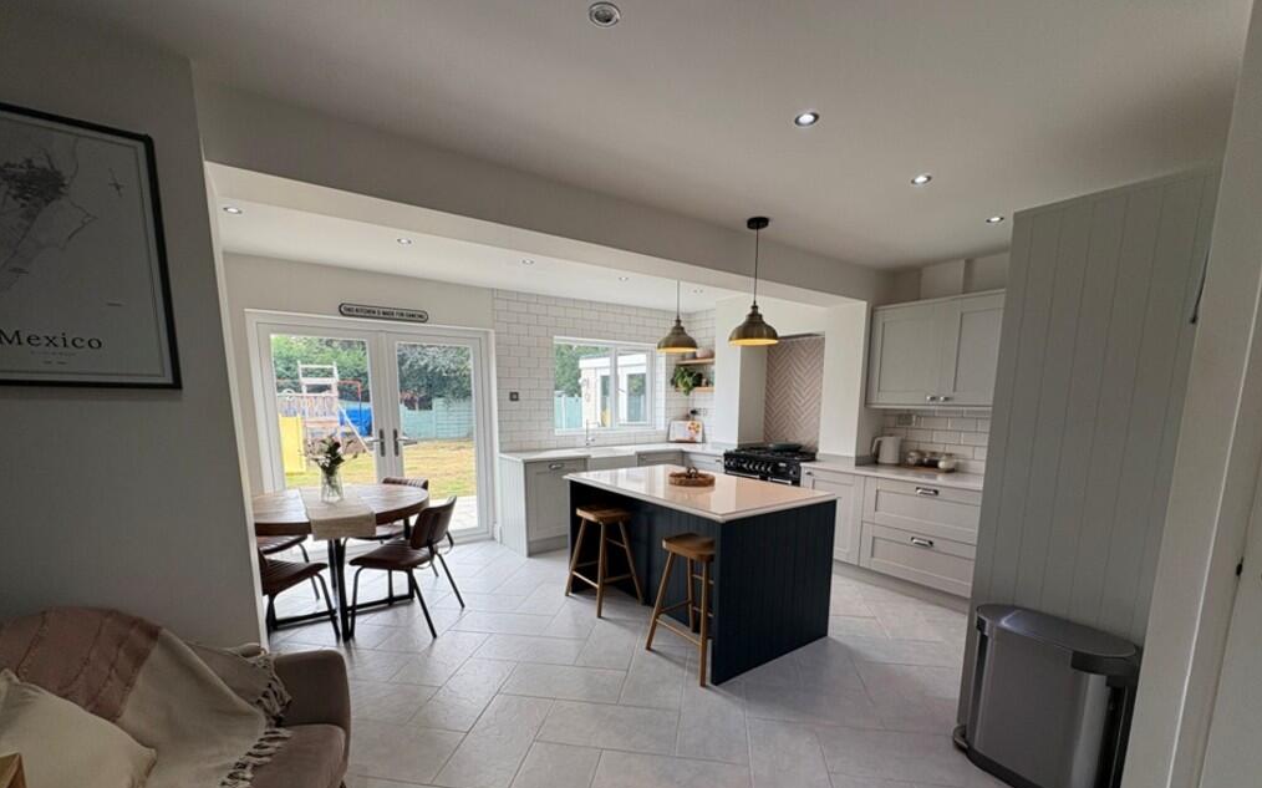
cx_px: 636
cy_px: 477
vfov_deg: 73.8
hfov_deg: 101.5
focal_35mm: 15
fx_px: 516
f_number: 2.2
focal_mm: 2.22
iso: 40
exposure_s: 1/149
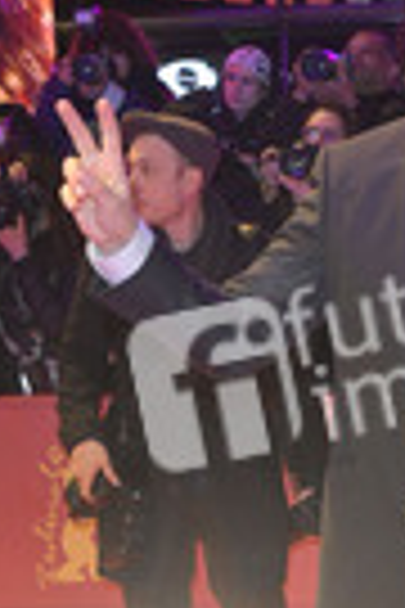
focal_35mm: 104
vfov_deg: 19.2
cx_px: 490
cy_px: 590
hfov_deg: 12.8
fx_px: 1755
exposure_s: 1/250
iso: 1600
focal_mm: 35
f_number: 5.6
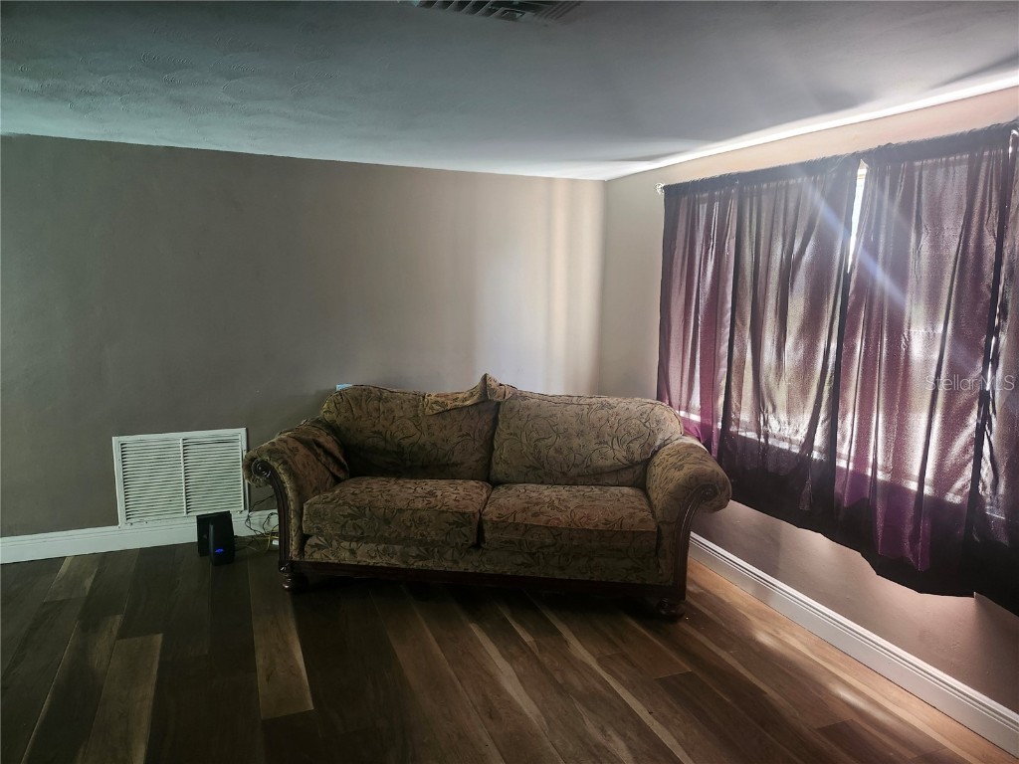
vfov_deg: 58.9
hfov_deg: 73.9
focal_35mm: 23
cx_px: 510
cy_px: 382
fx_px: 677
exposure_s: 1/60
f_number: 1.8
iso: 640
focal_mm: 5.54
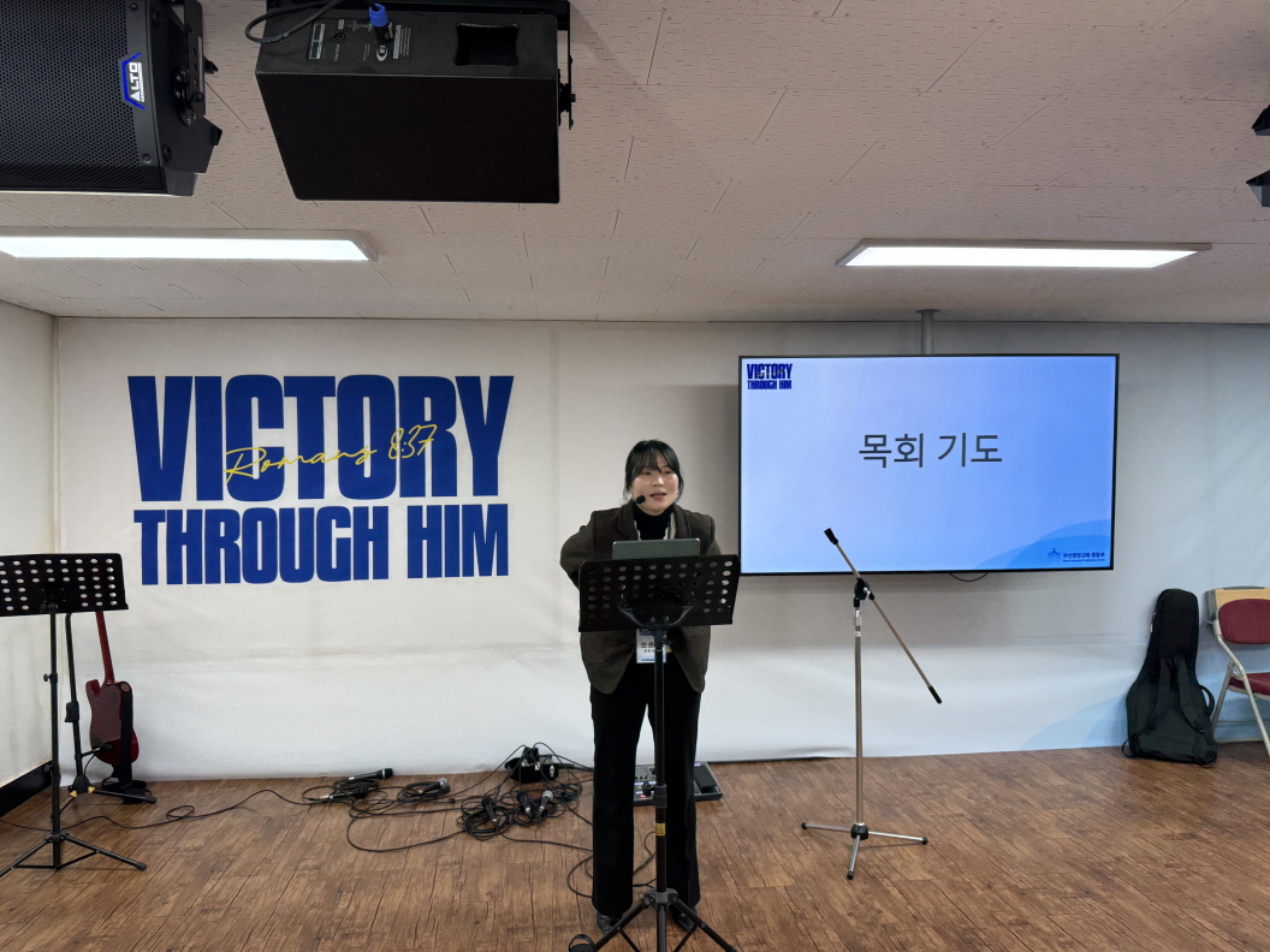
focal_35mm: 24
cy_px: 476
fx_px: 881
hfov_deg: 71.6
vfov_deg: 56.8
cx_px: 635
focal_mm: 6.76
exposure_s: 1/120
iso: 125
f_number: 1.78
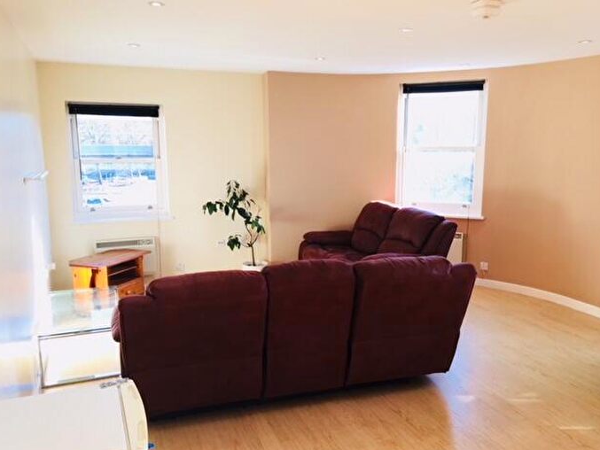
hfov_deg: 60.0
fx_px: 520
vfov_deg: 46.8
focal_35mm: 30
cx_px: 305
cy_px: 232
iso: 32
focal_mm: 4.15
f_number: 2.2
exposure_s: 1/50
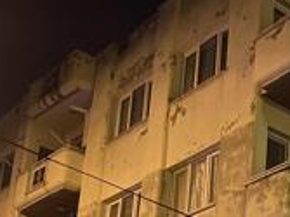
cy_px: 297
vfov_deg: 16.2
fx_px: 712
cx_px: 273
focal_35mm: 85
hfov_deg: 22.4
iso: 500
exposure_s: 1/10
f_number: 1.8
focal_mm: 4.25
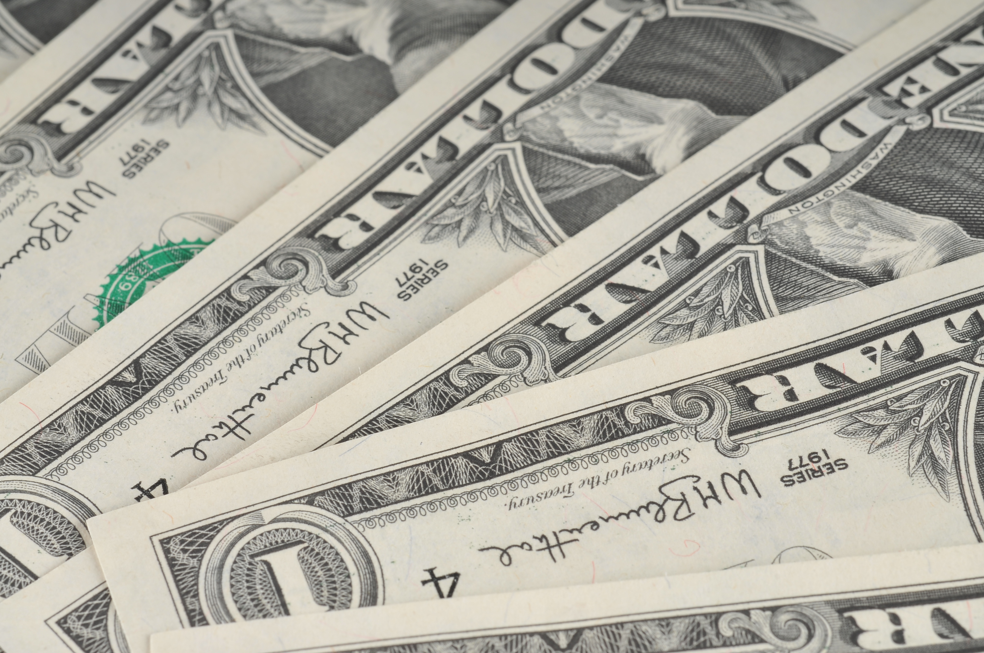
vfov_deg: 15.2
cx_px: 492
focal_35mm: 90
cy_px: 326
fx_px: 2457
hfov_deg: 22.6
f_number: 20
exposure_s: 1/250
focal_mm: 60
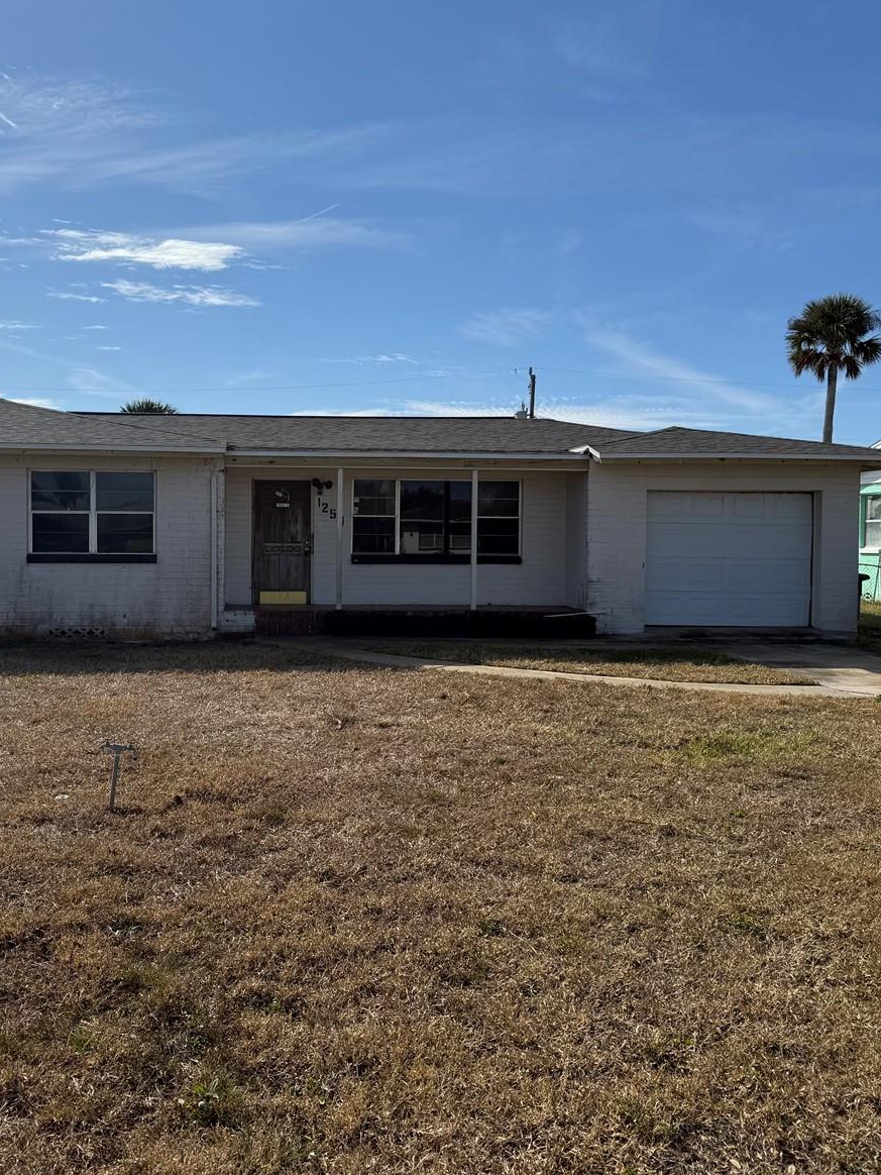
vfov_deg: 55.3
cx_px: 325
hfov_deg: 42.6
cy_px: 572
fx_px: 1120
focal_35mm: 33
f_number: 1.78
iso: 80
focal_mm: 6.76
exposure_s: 1/7353
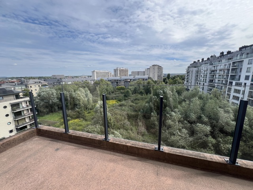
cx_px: 126
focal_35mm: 13
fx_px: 95
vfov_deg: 89.9
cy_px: 95
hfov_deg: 106.2
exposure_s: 1/1233
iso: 32
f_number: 1.8
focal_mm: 1.57
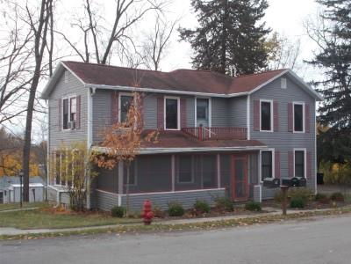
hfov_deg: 38.2
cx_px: 176
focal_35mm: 50
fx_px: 507
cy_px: 132
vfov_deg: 29.1
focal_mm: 9
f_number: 4.5
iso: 80
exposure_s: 1/160
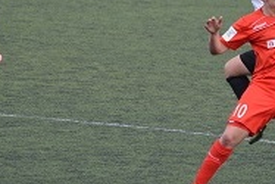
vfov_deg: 1.8
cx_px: 301
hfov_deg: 2.7
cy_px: 82
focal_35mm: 765
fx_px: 5848
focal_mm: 210
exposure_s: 1/1000
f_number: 5.3
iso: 640
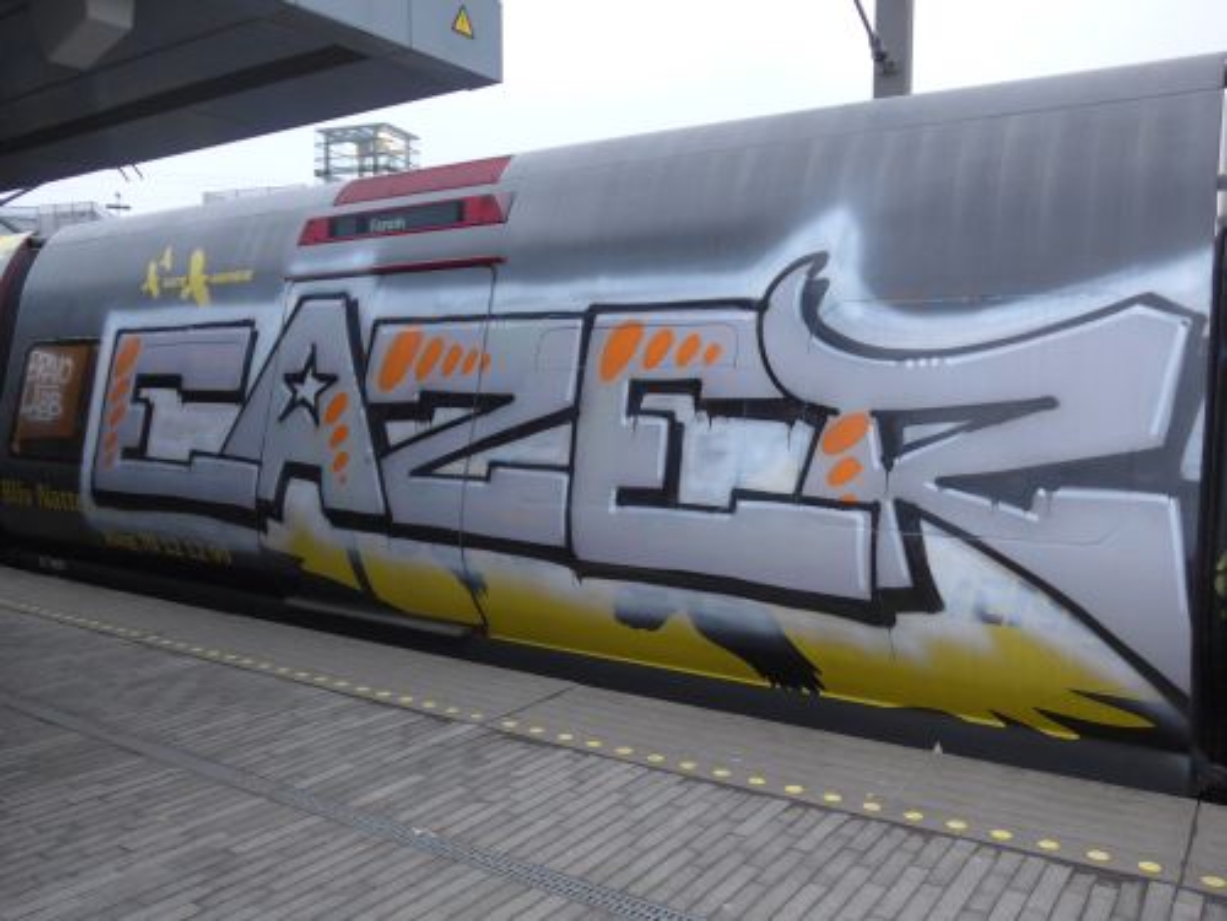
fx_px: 1028
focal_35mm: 29
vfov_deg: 48.2
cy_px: 460
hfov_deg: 61.7
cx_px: 614
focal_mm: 6
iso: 400
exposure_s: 1/60
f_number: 2
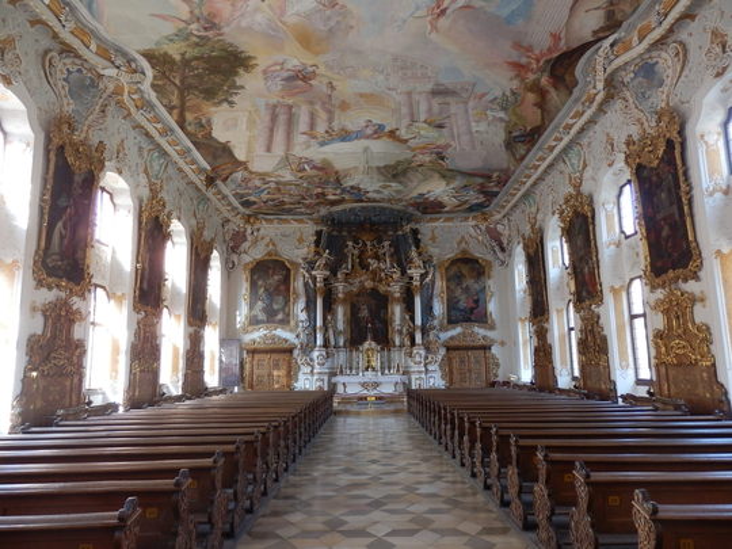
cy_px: 274
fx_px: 529
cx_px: 366
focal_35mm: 25
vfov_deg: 54.9
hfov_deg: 69.4
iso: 200
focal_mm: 4.5
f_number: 3
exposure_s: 1/30
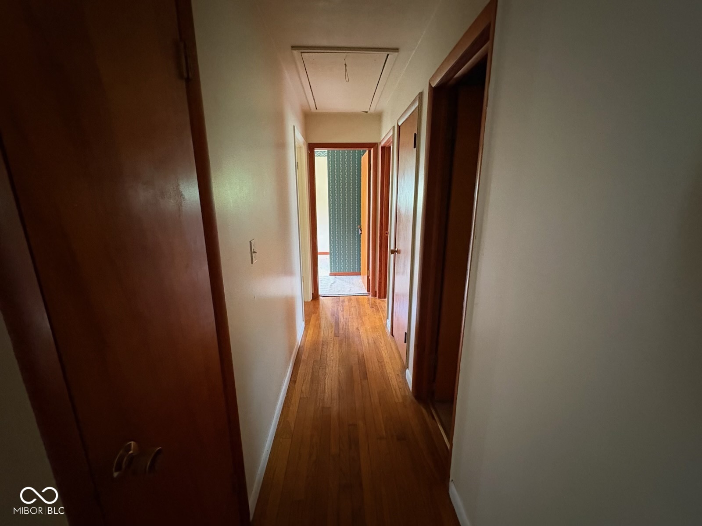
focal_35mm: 14
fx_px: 284
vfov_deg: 85.7
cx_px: 351
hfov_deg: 102.1
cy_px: 263
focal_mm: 2.22
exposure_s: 1/48
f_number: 2.2
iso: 1000
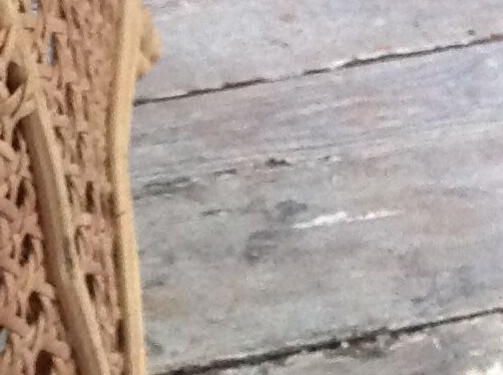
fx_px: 2611
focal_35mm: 180
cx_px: -694
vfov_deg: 8.2
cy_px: 237
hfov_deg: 9.7
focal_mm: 4.28
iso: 400
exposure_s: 1/15
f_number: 2.4
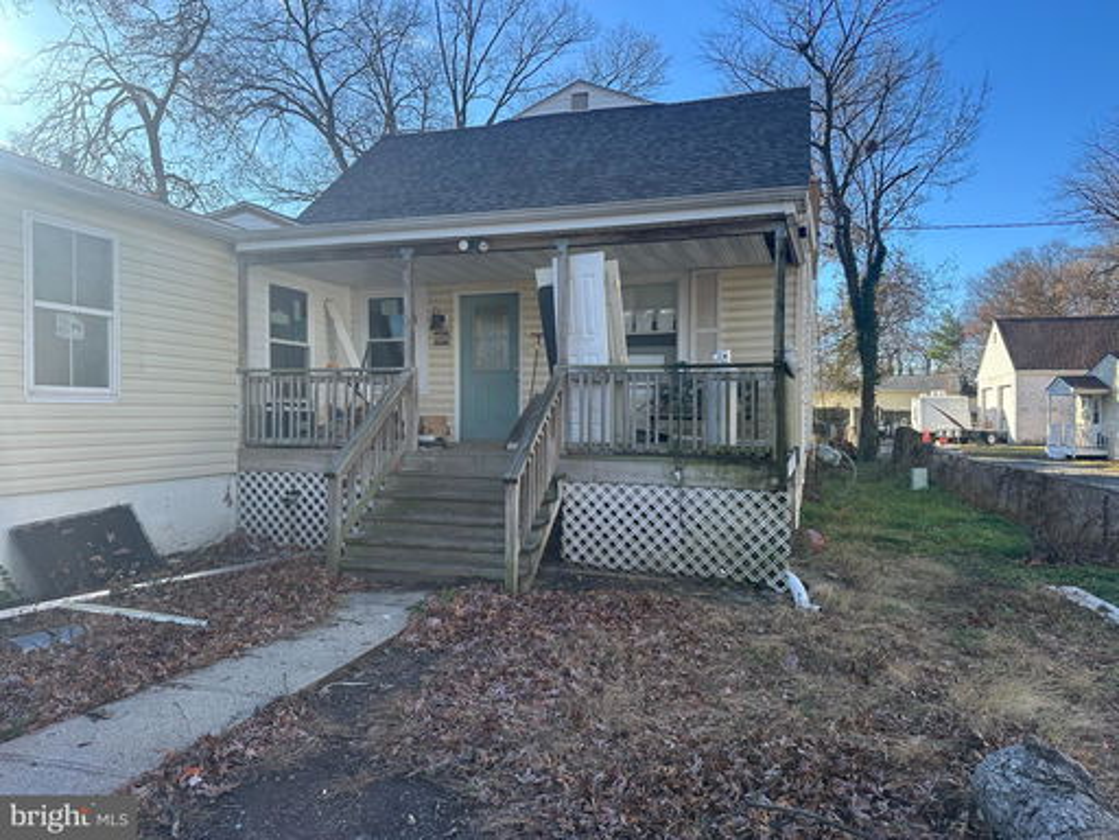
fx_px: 776
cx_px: 560
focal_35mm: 24
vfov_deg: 56.8
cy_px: 420
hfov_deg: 71.6
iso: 80
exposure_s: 1/1183
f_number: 1.78
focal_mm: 6.86
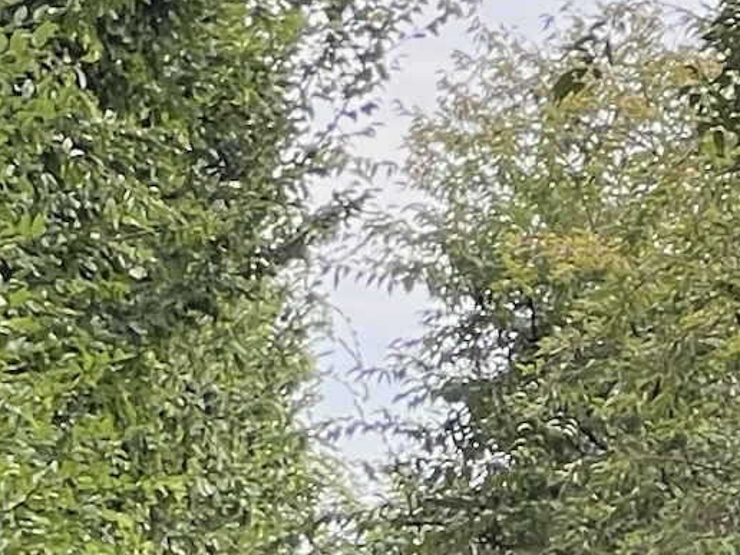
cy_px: 612
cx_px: 79
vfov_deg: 3.9
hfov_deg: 5.2
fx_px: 8166
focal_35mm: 382
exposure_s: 1/99
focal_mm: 9
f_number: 2.8
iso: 32
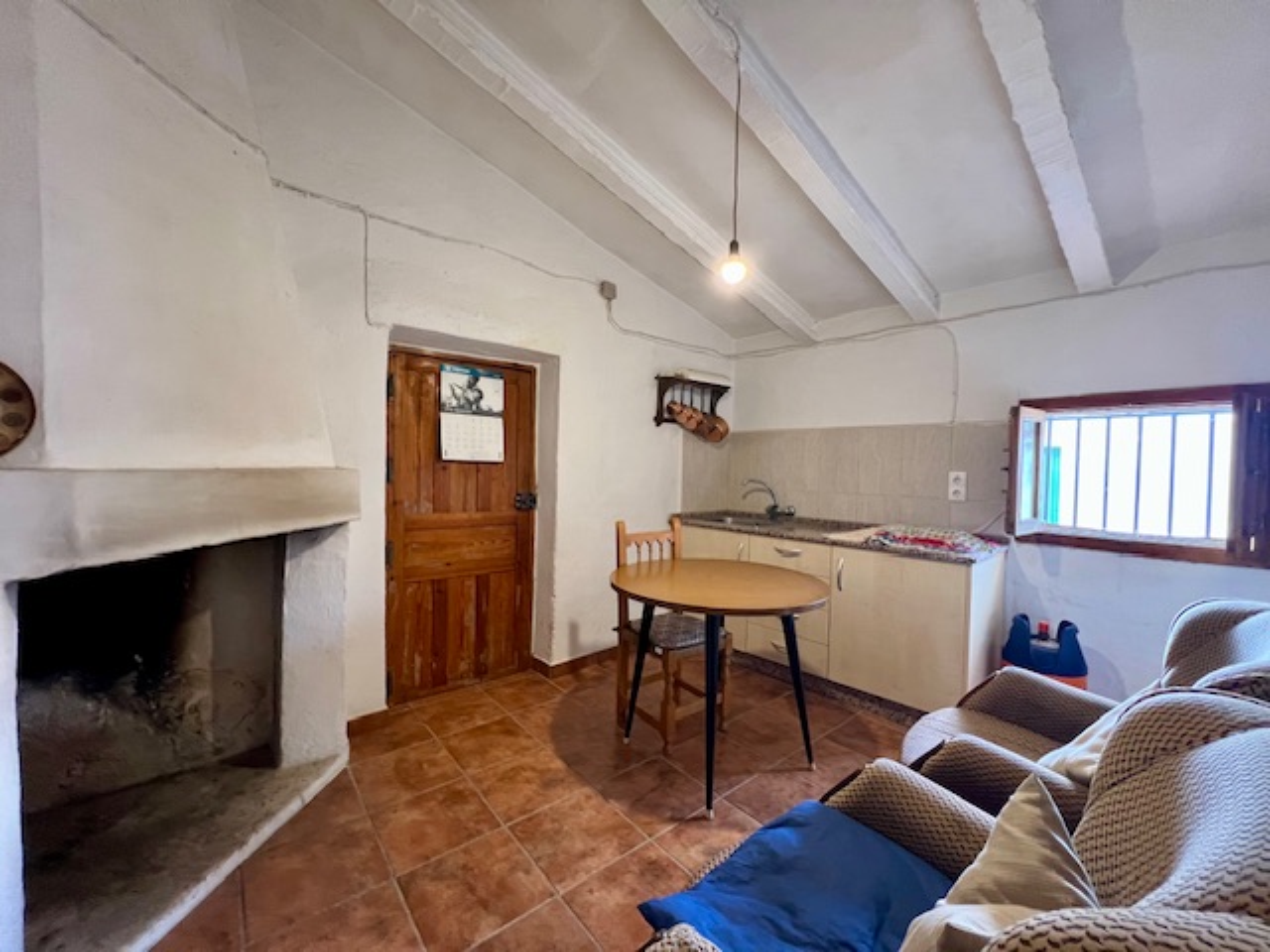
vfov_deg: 89.9
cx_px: 635
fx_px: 477
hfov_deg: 106.2
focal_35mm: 13
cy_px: 476
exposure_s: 1/50
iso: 250
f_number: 1.8
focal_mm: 1.57
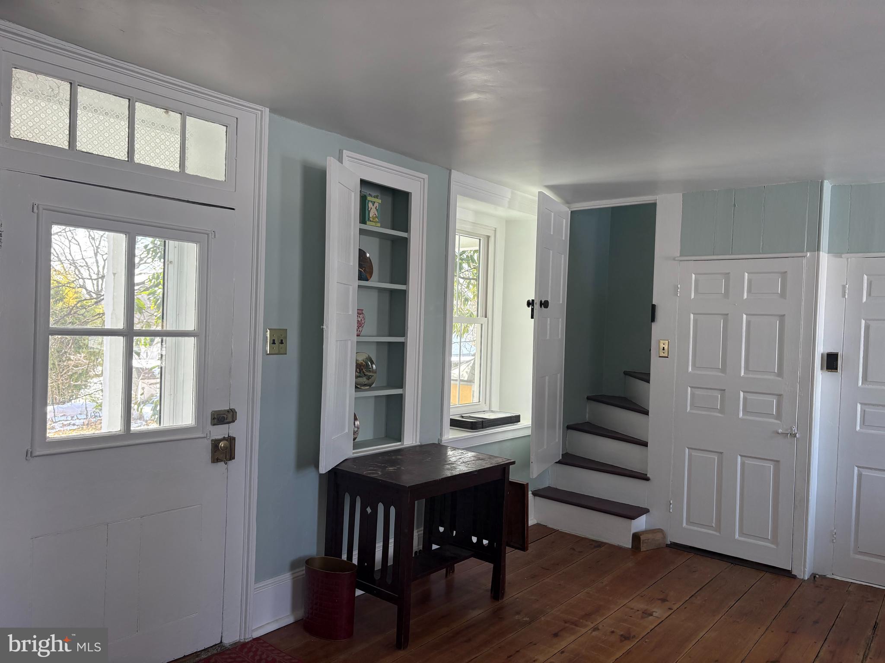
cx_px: 442
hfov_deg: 67.3
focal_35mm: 26
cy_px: 332
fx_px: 665
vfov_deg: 53.1
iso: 100
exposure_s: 1/228
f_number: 1.6
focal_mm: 5.96
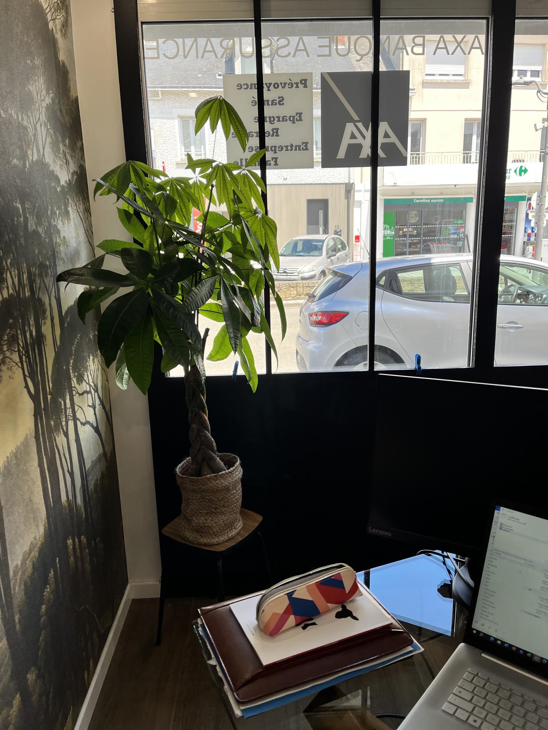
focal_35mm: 26
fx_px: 549
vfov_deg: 67.3
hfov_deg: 53.1
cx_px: 274
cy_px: 365
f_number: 1.6
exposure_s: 1/499
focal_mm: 5.1
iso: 50
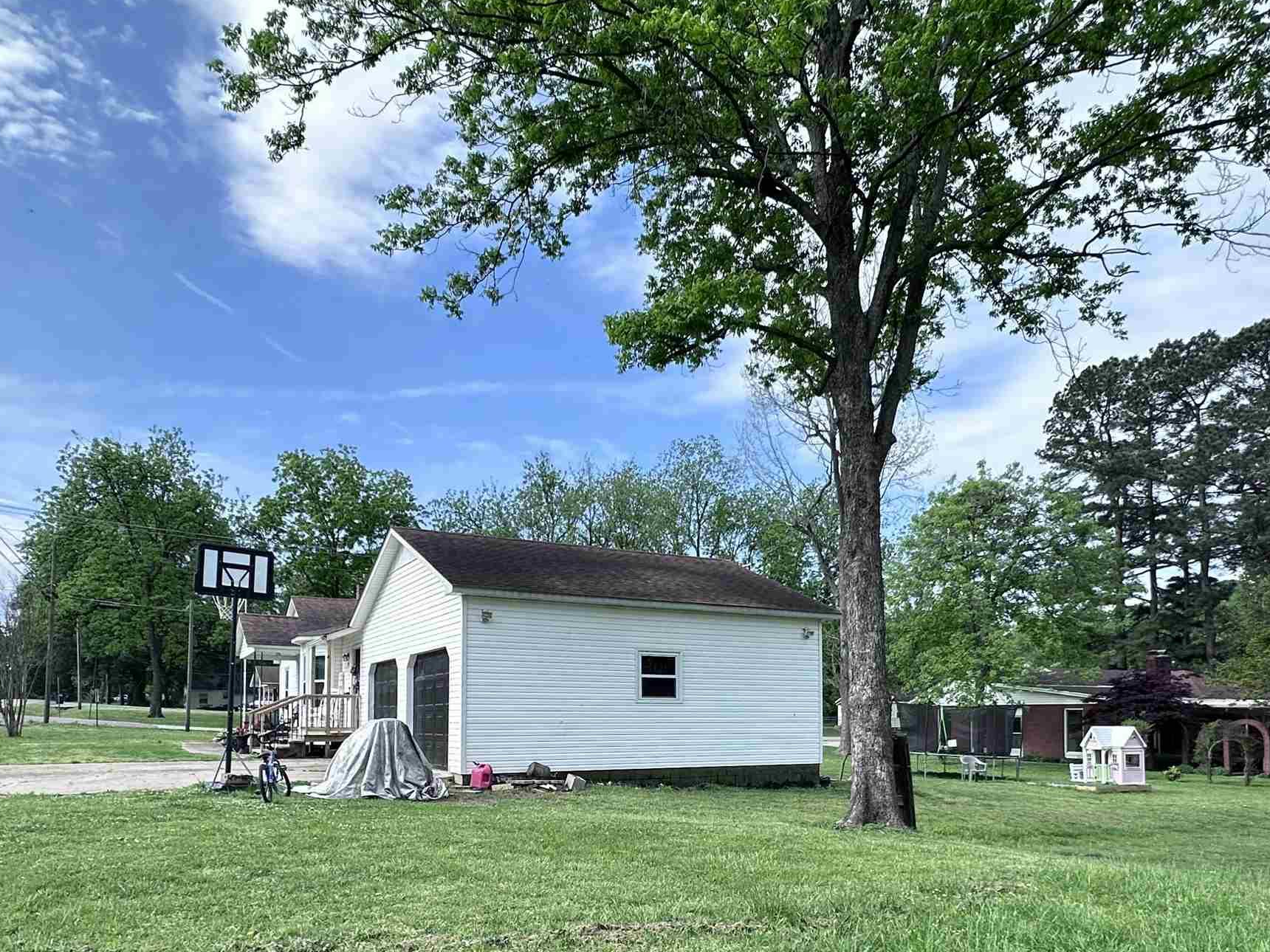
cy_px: 680
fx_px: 917
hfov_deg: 69.4
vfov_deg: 53.1
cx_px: 626
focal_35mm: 25
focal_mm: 2.22
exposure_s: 1/612
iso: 40
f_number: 2.2
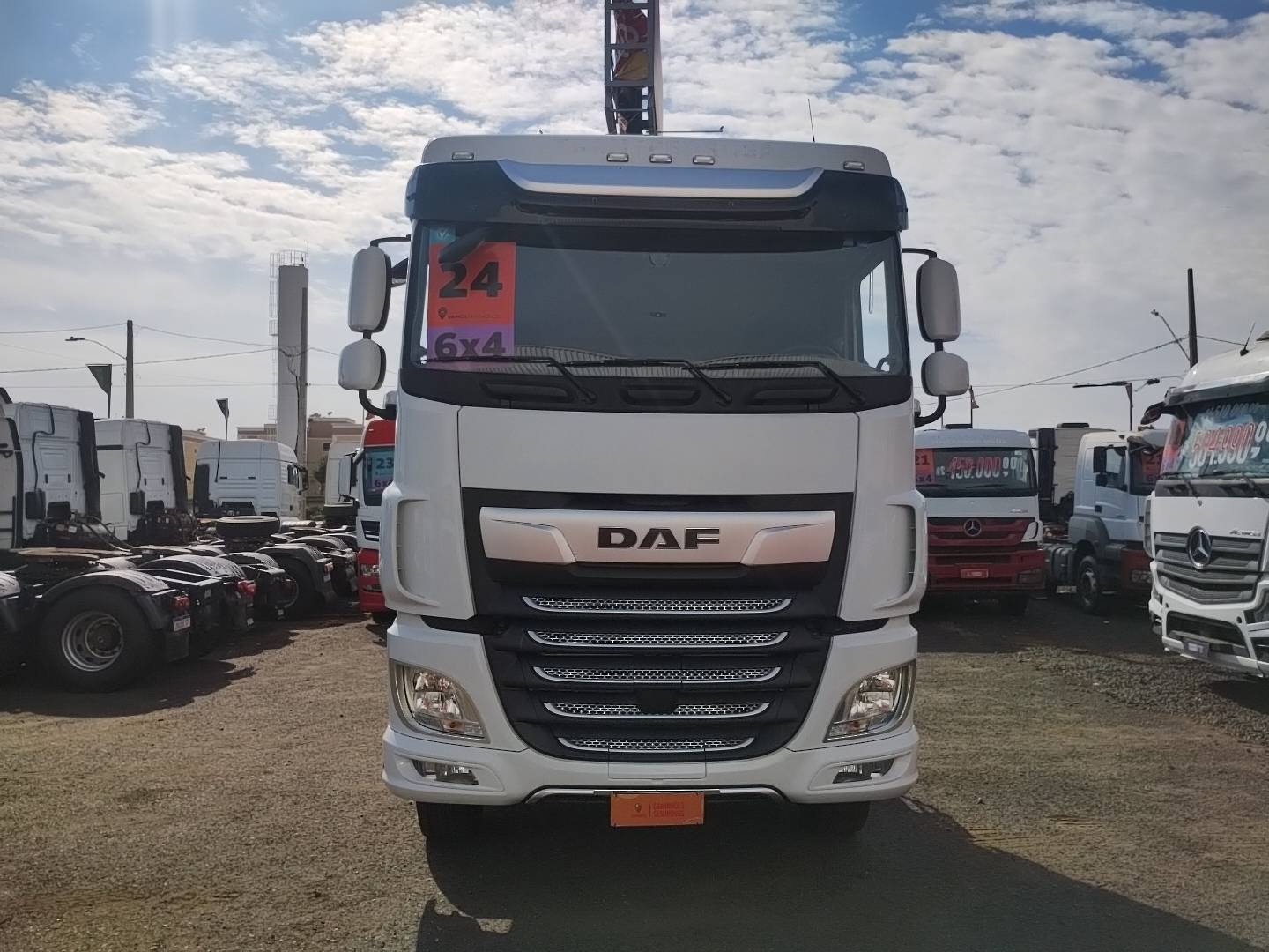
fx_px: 1026
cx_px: 634
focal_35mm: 28
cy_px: 476
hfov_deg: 63.4
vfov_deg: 49.7
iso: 100
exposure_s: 1/2105
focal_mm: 4.27
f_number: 1.8
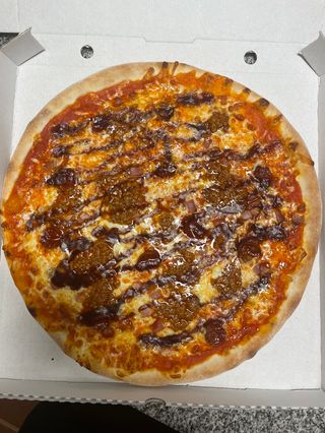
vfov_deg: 67.3
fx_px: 325
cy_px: 216
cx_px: 162
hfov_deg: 53.1
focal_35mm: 26
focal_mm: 4.2
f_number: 1.6
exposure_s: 1/100
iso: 100
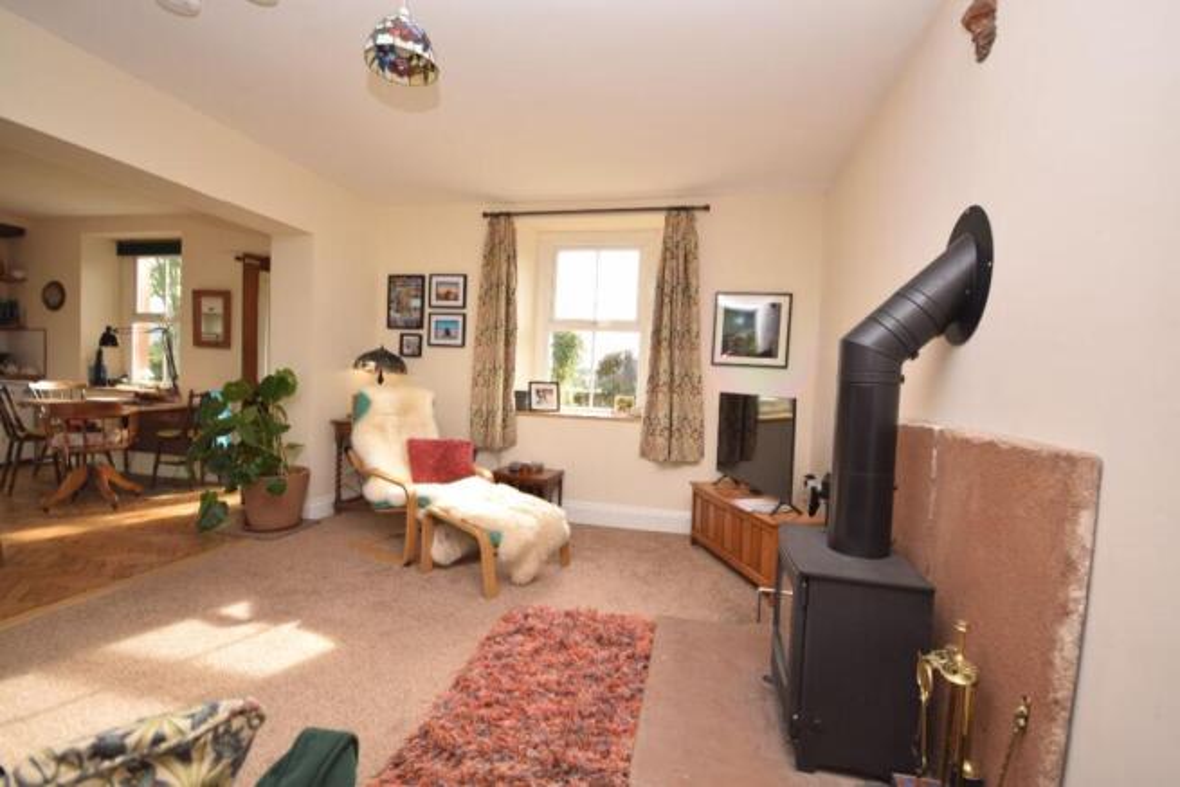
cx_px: 590
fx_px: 492
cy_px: 394
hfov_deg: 100.4
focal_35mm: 15
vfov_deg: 77.4
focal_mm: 10
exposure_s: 1/60
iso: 100
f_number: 4
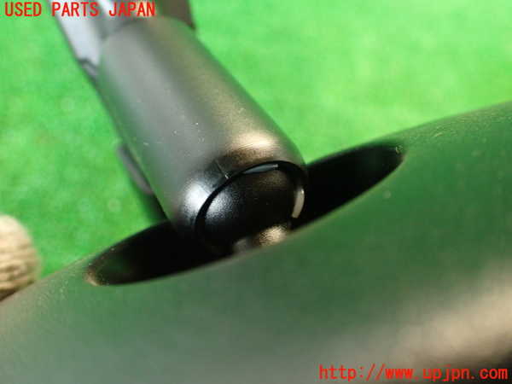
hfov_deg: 60.0
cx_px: 256
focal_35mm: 30
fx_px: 444
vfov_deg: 46.8
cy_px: 192
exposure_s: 1/30
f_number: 2.3
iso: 640
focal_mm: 5.4
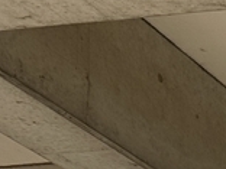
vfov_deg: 7.4
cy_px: 435
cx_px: 698
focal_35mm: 185
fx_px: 1208
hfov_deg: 8.7
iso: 80
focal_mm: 6.86
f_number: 1.78
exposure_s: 1/4762
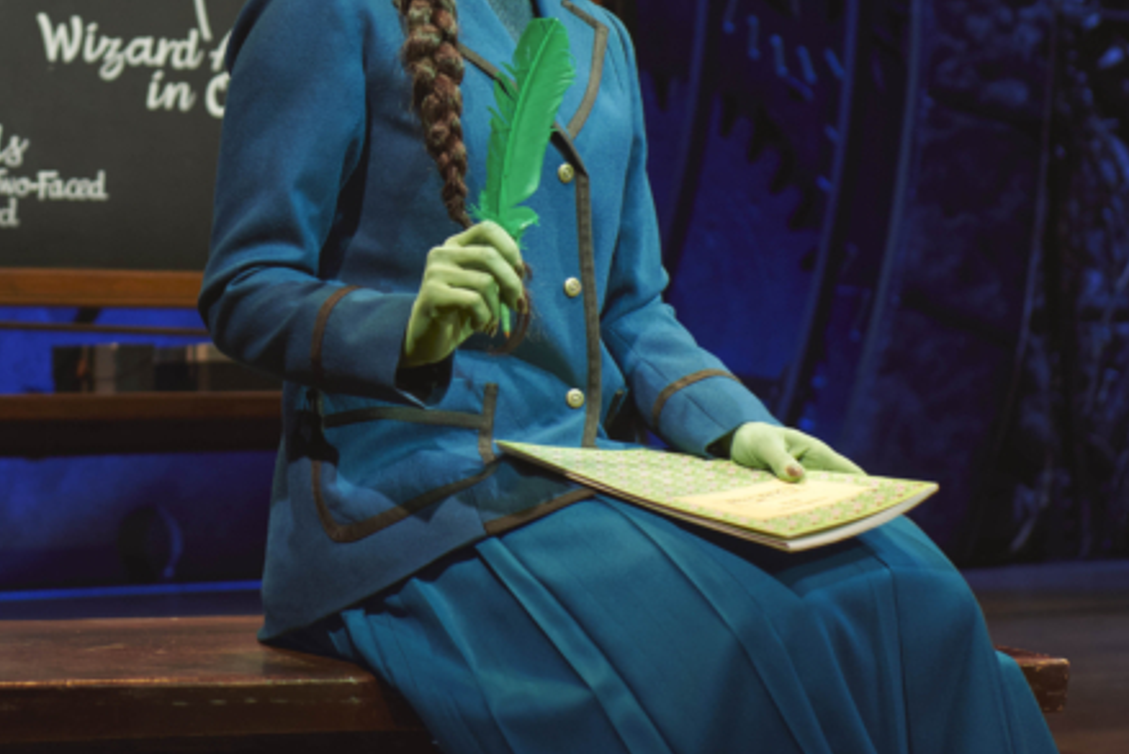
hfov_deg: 20.5
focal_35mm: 98
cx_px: 203
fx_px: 3074
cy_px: 50
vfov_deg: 13.8
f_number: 3.2
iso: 500
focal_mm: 42
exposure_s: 1/160
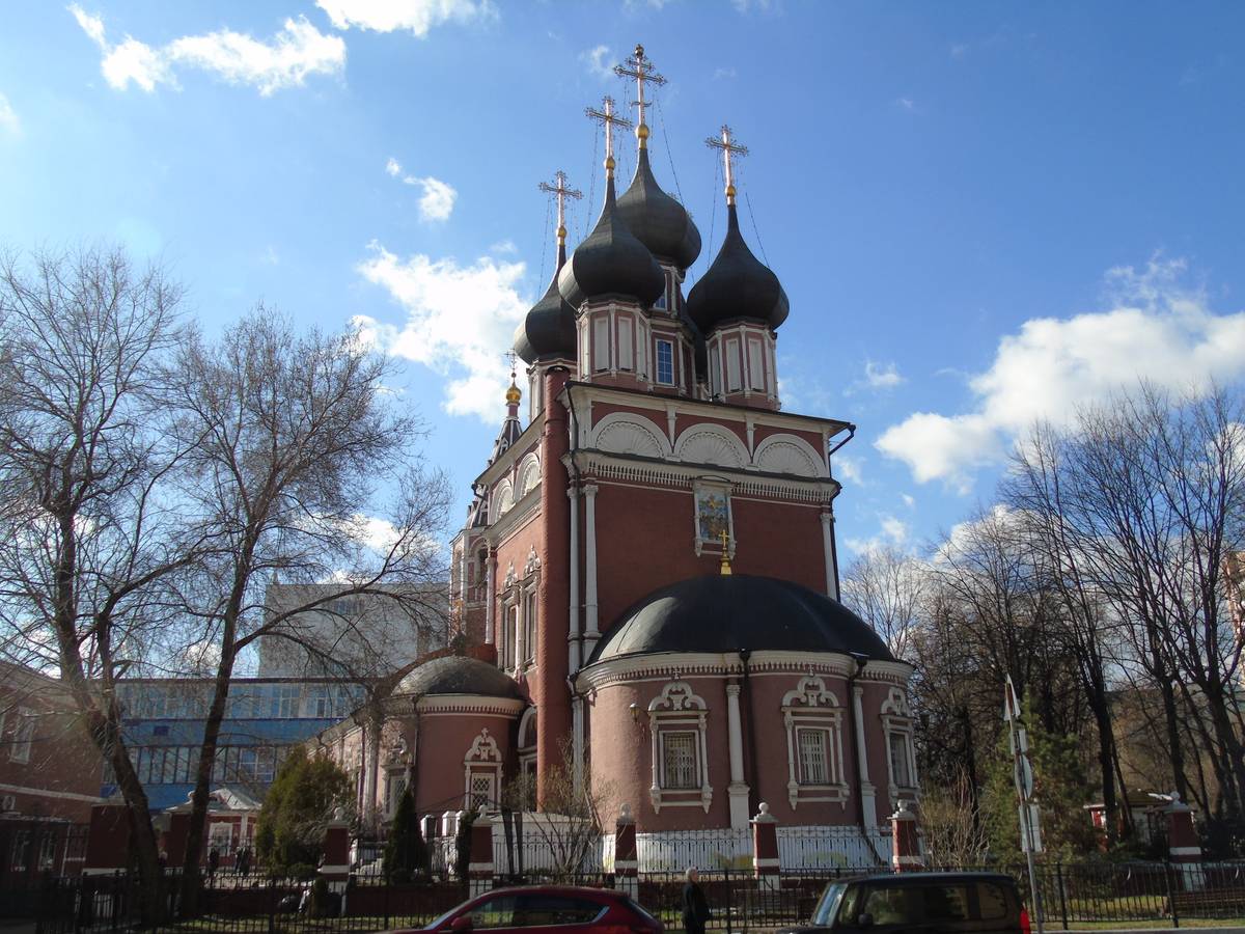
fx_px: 1043
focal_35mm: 29
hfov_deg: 61.7
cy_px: 467
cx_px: 622
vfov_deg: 48.2
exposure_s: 1/800
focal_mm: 5.2
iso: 80
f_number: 3.6
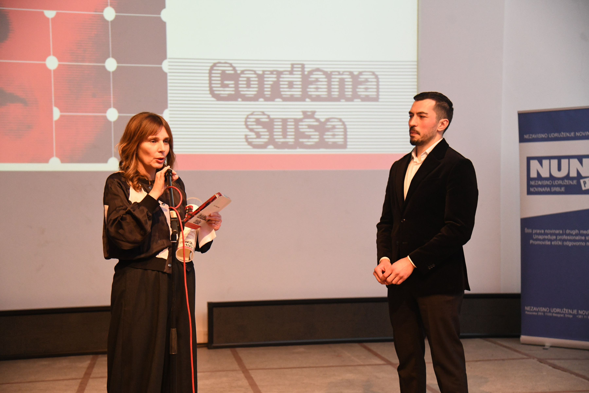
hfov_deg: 36.2
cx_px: 294
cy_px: 196
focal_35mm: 55
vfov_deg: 24.6
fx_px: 900
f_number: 4
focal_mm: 55
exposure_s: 1/125
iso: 4000
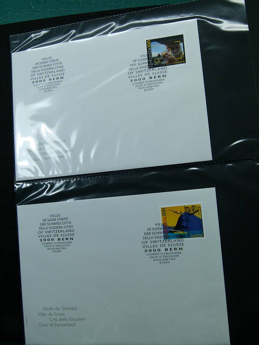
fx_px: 379
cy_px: 172
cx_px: 130
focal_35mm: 38
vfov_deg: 49.0
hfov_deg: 37.7
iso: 100
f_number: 4
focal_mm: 6.8
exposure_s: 1/125
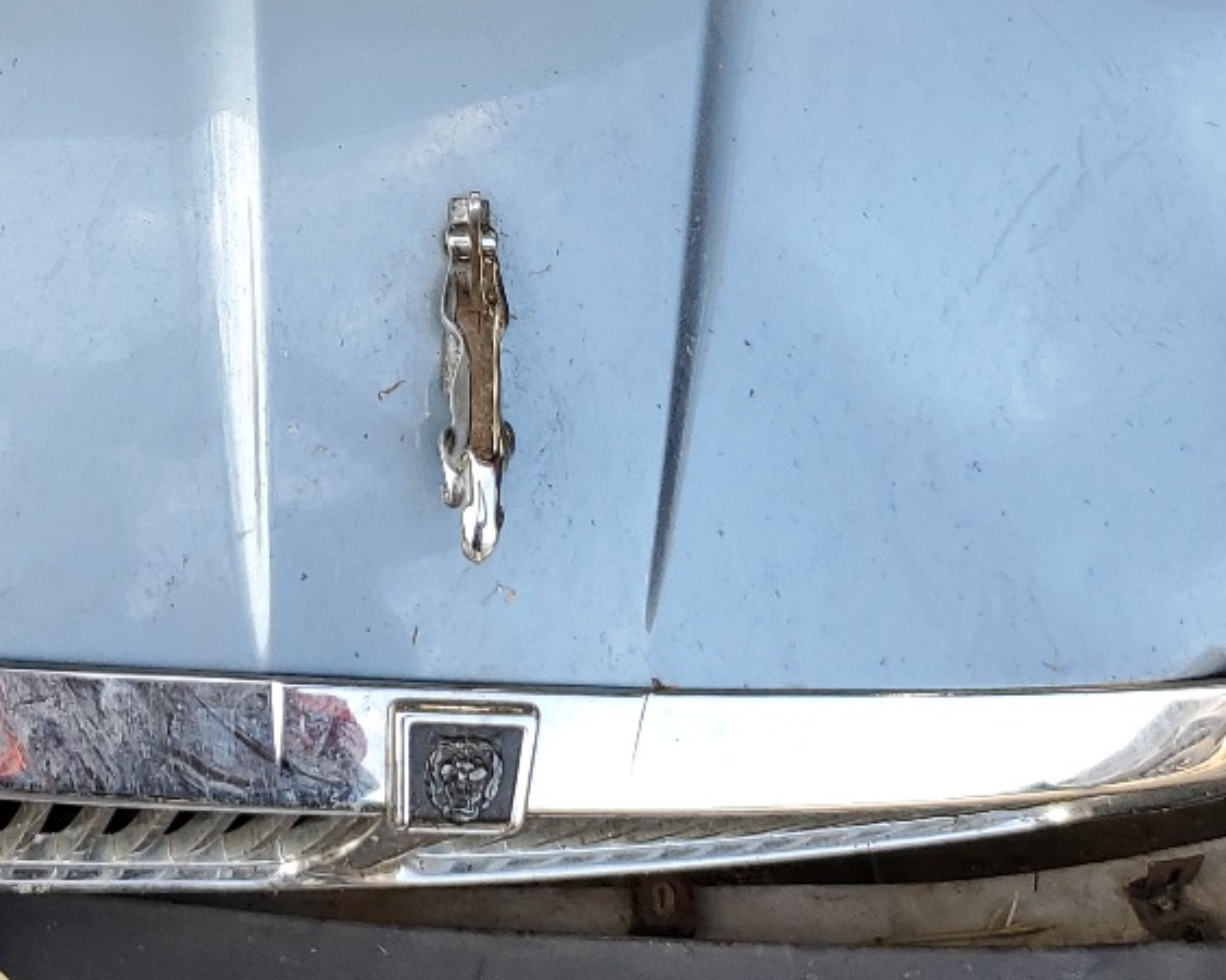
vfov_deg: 19.6
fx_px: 2612
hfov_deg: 26.3
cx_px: 402
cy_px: -302
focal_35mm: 72
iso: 50
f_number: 1.5
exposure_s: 1/303
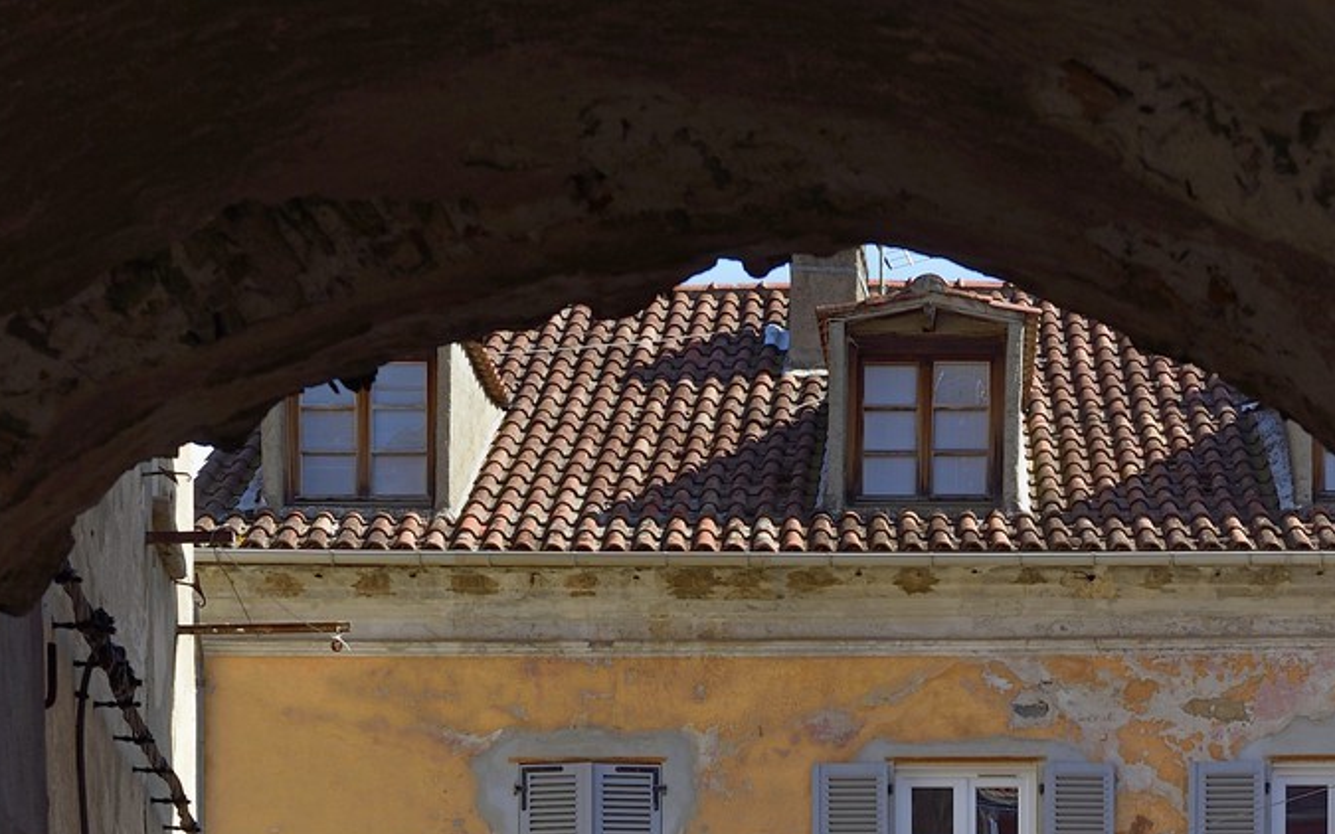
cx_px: 811
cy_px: 1547
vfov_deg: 10.5
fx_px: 4221
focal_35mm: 116
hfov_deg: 18.0
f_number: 9
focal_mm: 48
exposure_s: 1/200
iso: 200
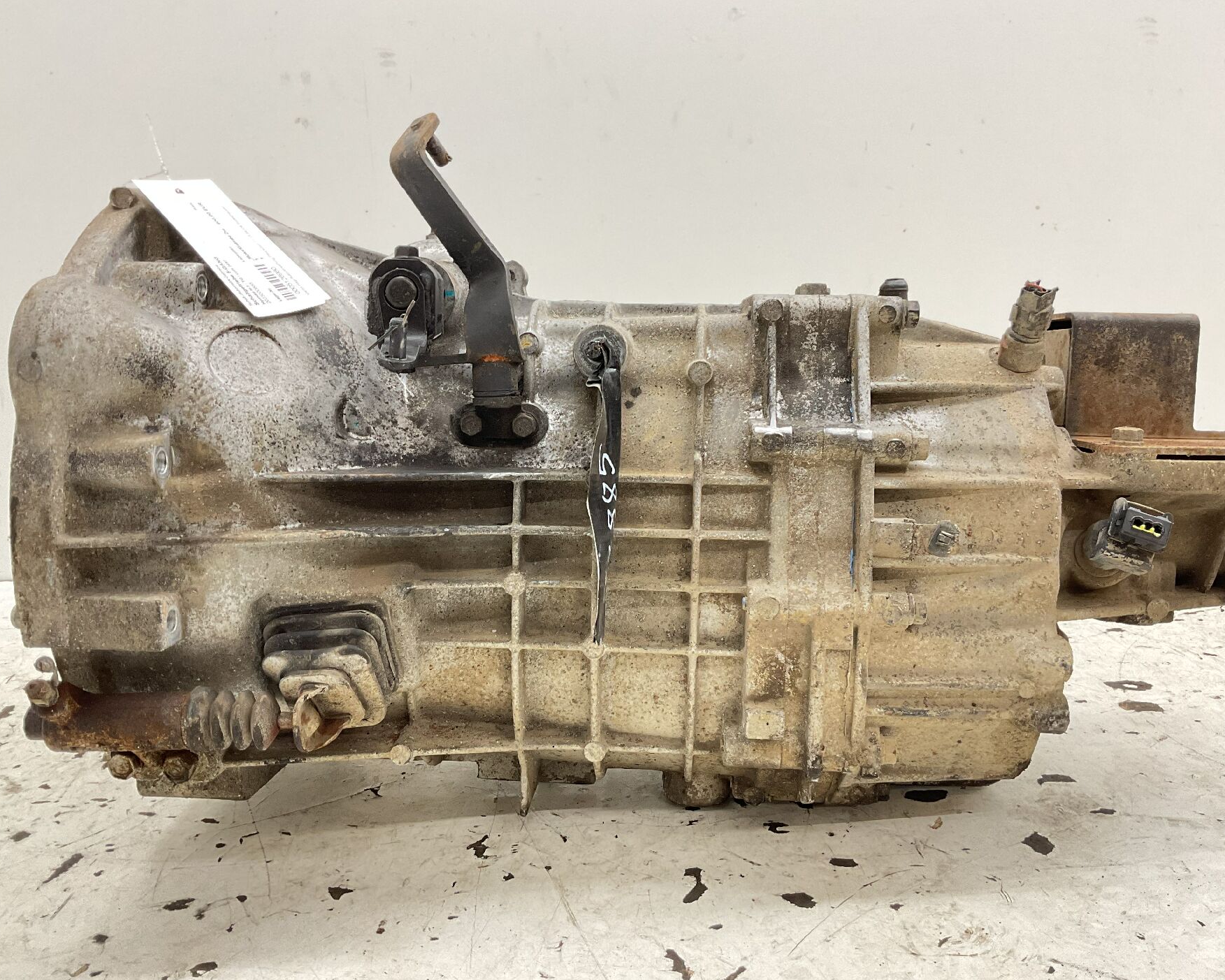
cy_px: 502
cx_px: 616
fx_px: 1124
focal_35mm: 31
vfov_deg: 47.1
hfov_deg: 57.2
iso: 125
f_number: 1.8
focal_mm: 3
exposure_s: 1/50
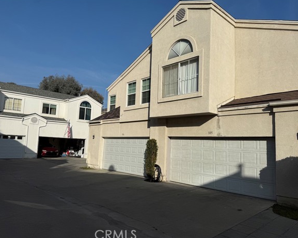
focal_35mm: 26
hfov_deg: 66.0
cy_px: 118
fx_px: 229
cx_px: 154
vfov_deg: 54.9
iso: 64
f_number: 1.78
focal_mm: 6.76
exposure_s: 1/14286
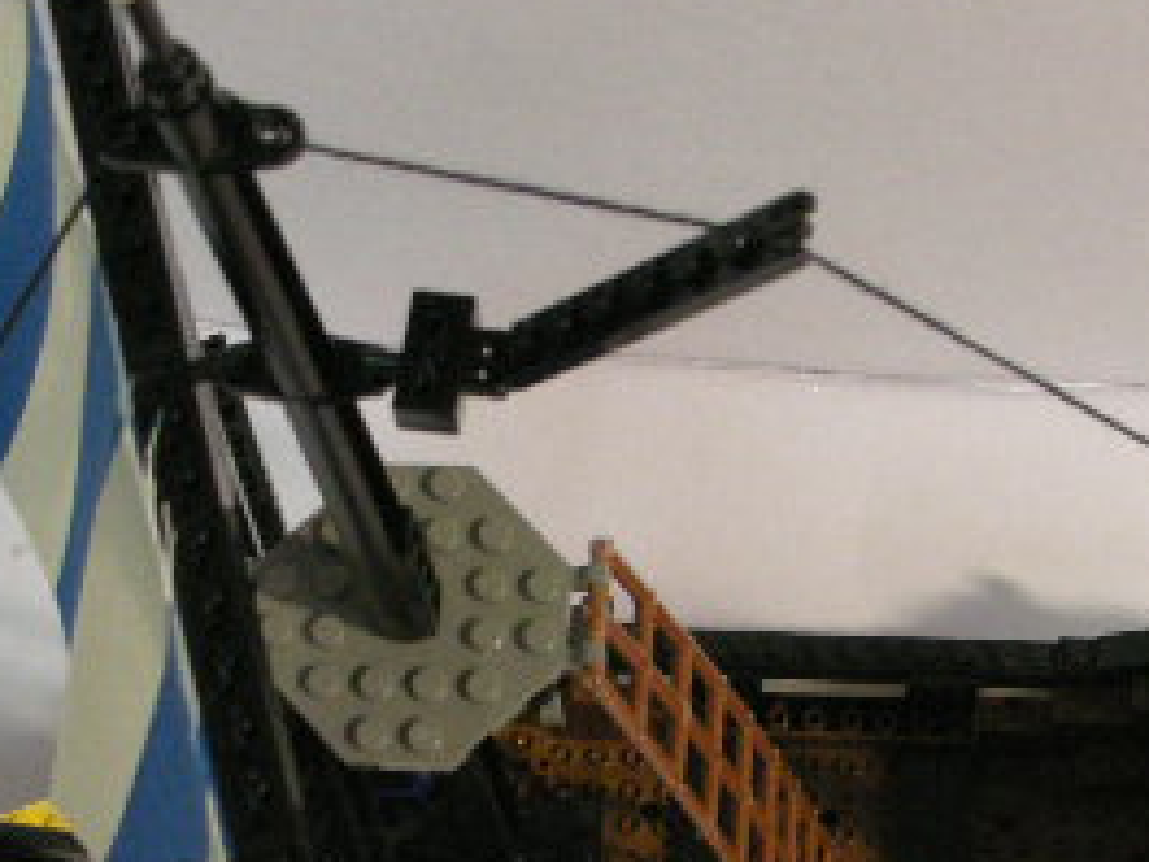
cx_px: 657
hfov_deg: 23.0
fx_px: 2821
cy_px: 740
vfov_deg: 17.2
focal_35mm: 85
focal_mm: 5.8
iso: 200
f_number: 2.8
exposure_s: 1/11.4
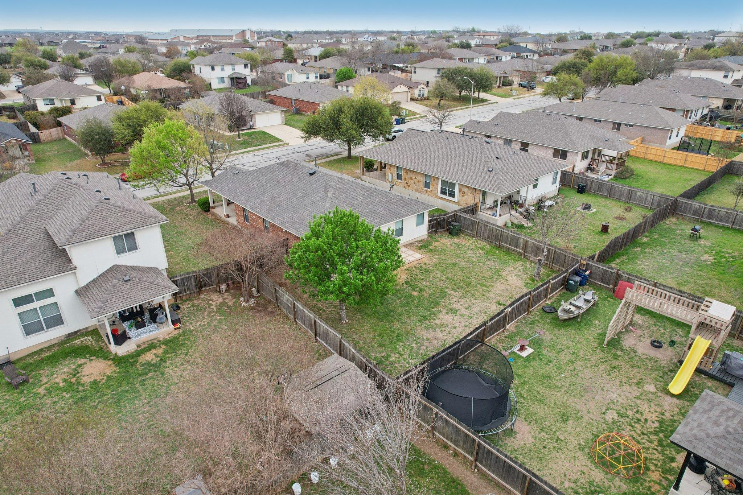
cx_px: 372
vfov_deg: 57.2
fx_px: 454
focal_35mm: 22
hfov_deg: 78.6
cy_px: 248
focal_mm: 8.4
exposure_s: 1/350
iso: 150
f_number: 2.8
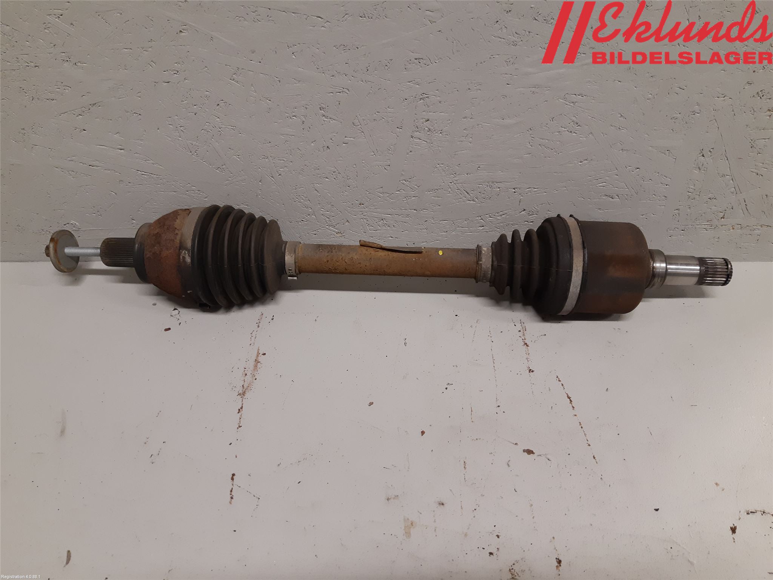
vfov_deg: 53.1
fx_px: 581
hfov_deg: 67.3
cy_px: 290
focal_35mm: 26
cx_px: 386
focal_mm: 3.93
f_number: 1.7
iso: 125
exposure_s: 1/50
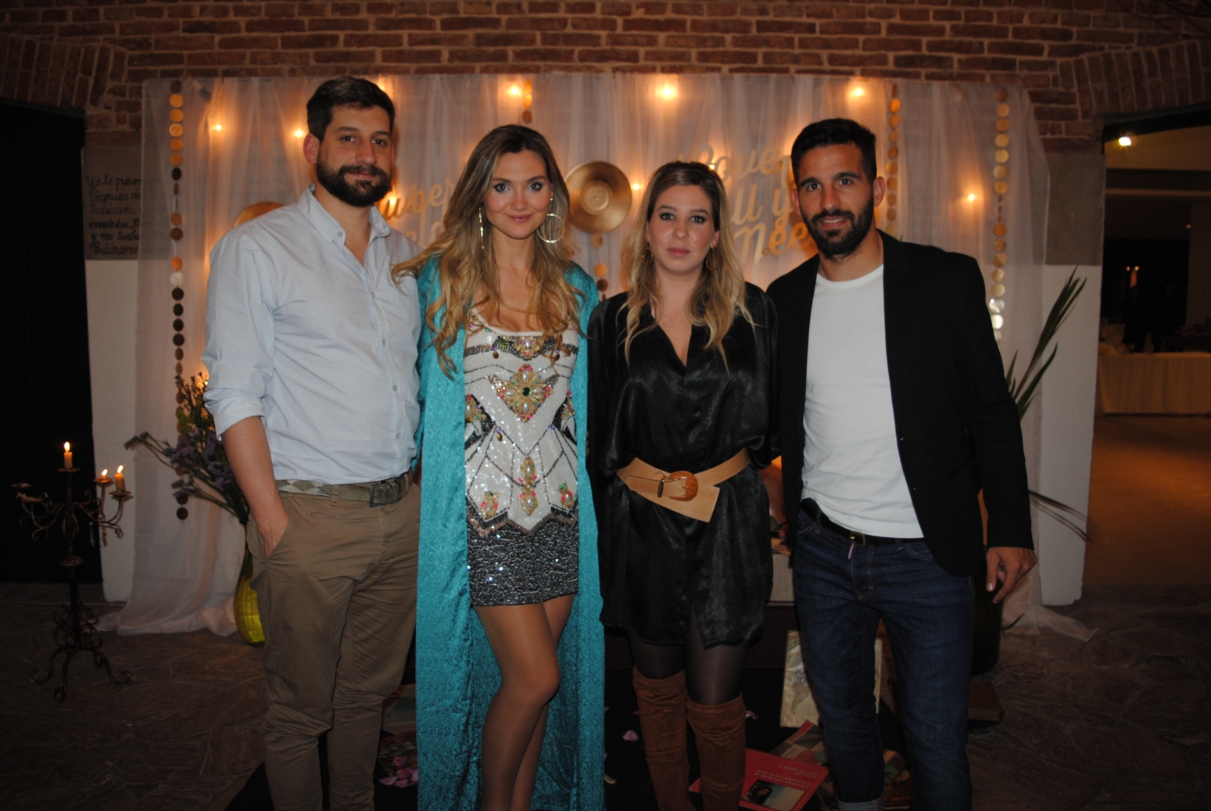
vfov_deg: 48.1
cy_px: 406
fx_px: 909
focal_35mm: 27
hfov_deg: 67.3
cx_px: 606
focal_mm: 18
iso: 200
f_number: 3.5
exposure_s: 1/60
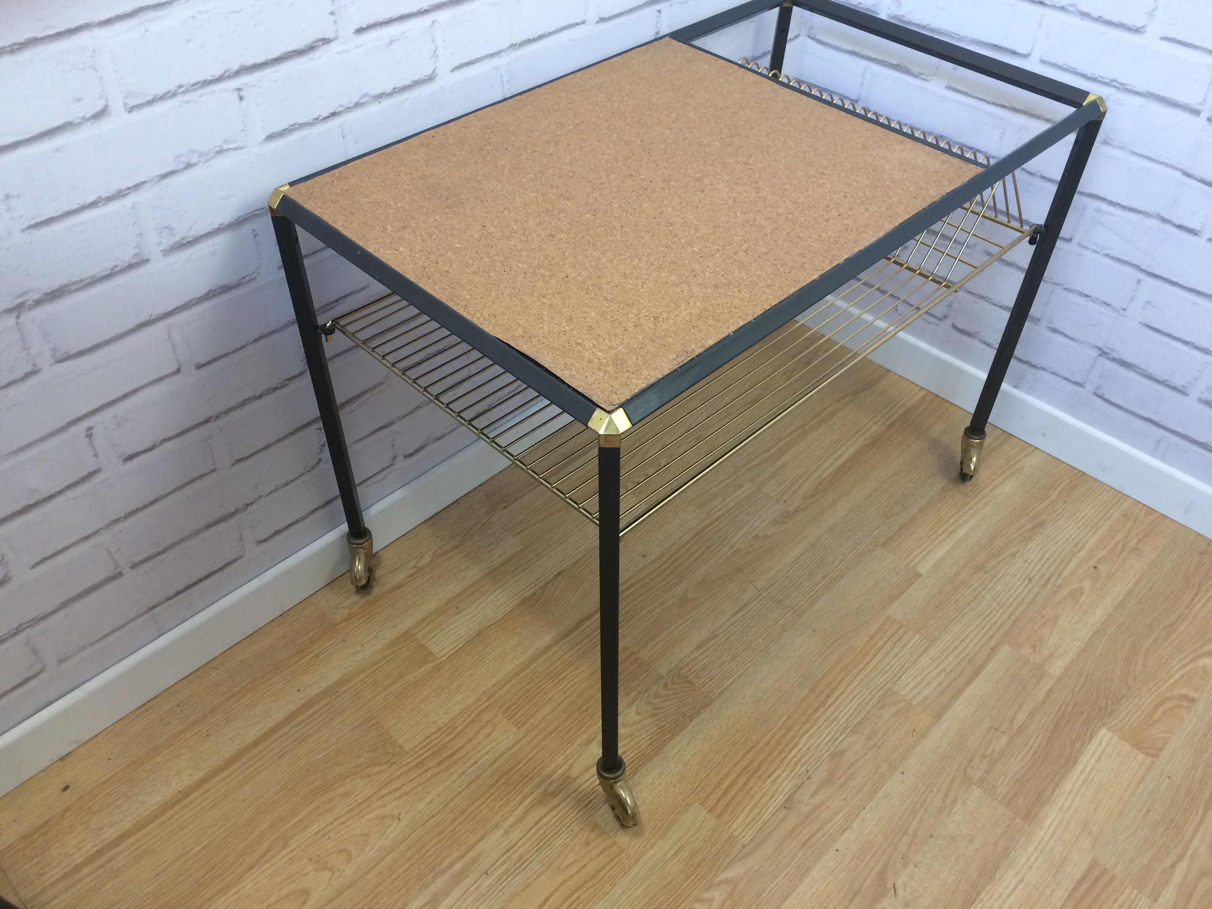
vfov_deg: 48.2
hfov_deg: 61.7
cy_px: 454
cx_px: 606
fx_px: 1015
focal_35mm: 29
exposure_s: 1/33
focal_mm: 4.15
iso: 64
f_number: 2.2
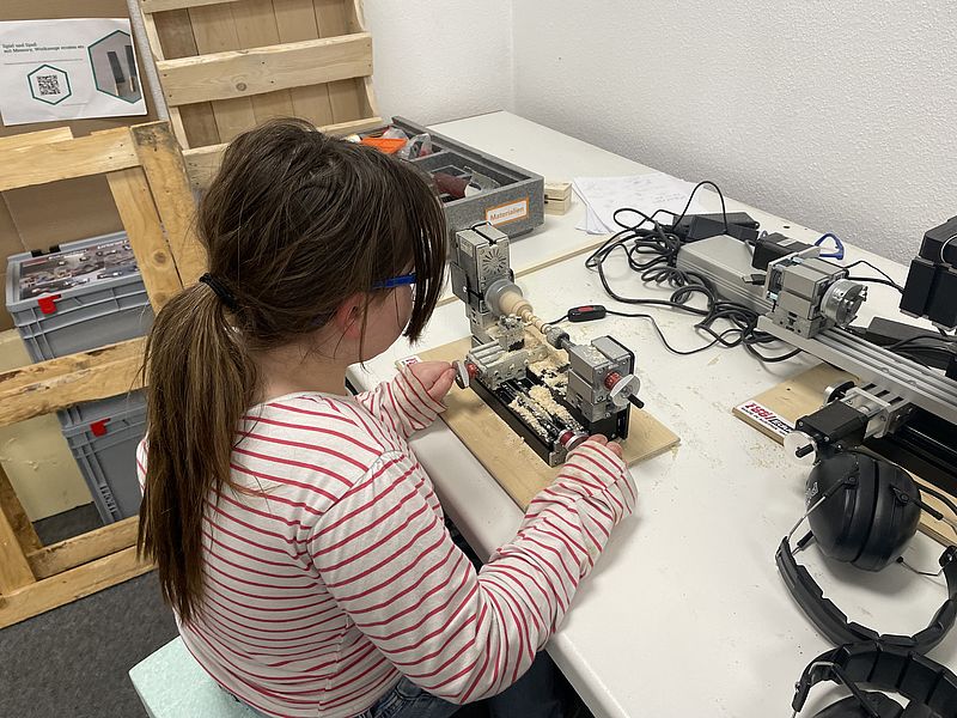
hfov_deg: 67.3
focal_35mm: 26
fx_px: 719
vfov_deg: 53.1
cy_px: 359
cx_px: 478
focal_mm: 4.2
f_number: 1.6
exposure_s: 1/100
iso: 100
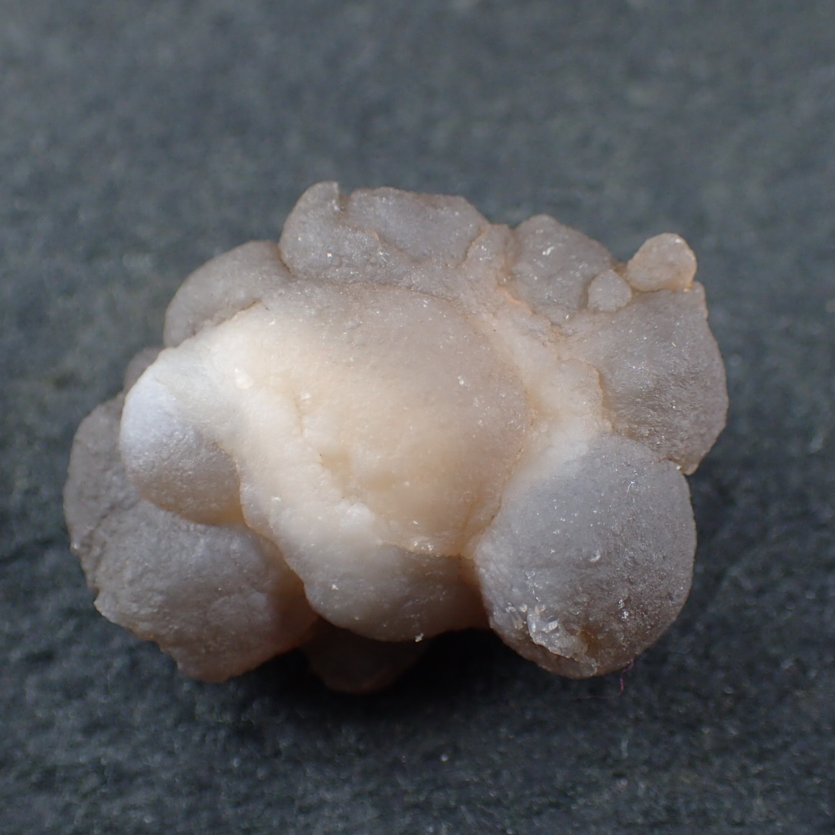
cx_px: 424
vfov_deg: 35.4
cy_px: 419
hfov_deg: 35.4
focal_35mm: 48
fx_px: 1310
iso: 320
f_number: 2.8
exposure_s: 1/160
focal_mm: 7.34
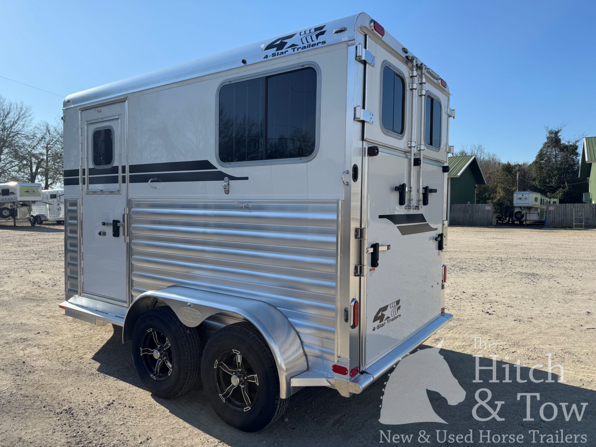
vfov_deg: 56.8
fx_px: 413
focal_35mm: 24
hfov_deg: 71.6
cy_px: 224
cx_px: 298
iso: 80
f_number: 1.78
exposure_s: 1/4950
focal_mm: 6.76
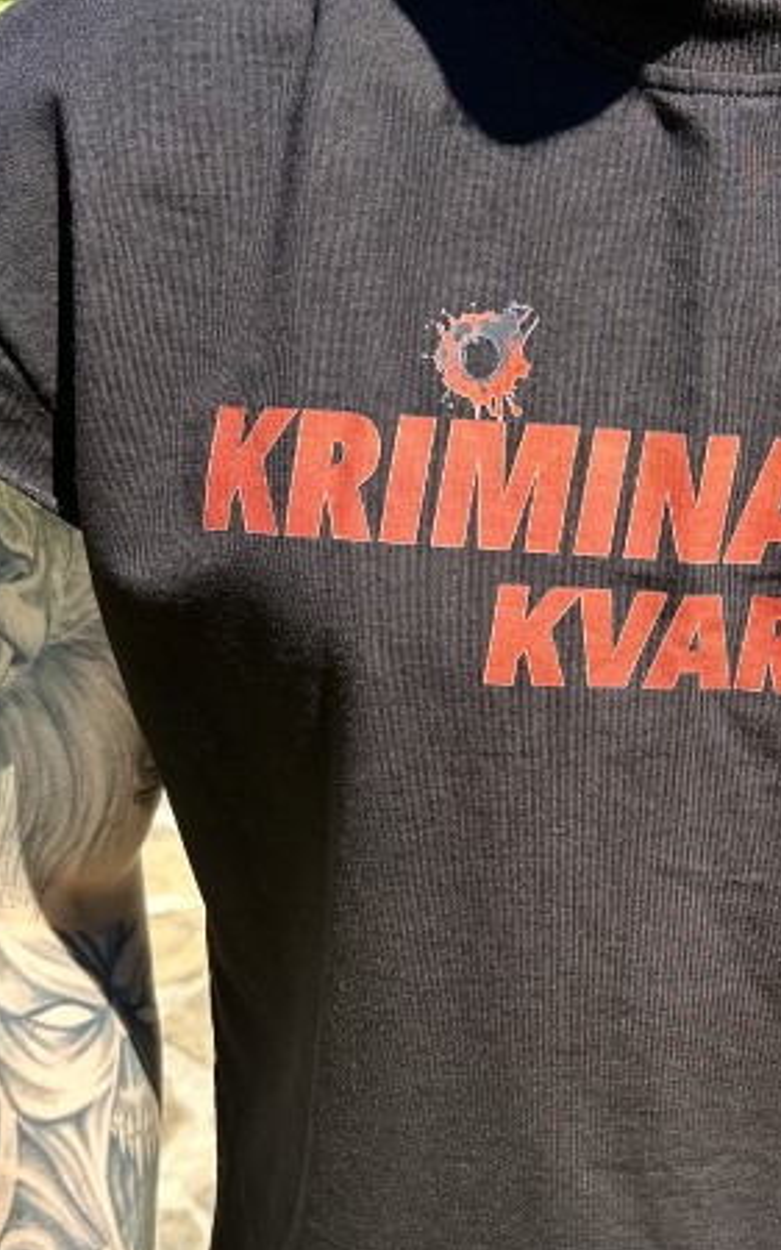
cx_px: 700
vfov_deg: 40.7
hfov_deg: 25.5
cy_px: 797
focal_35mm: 49
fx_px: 1670
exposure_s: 1/1311
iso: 64
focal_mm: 5.96
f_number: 1.6
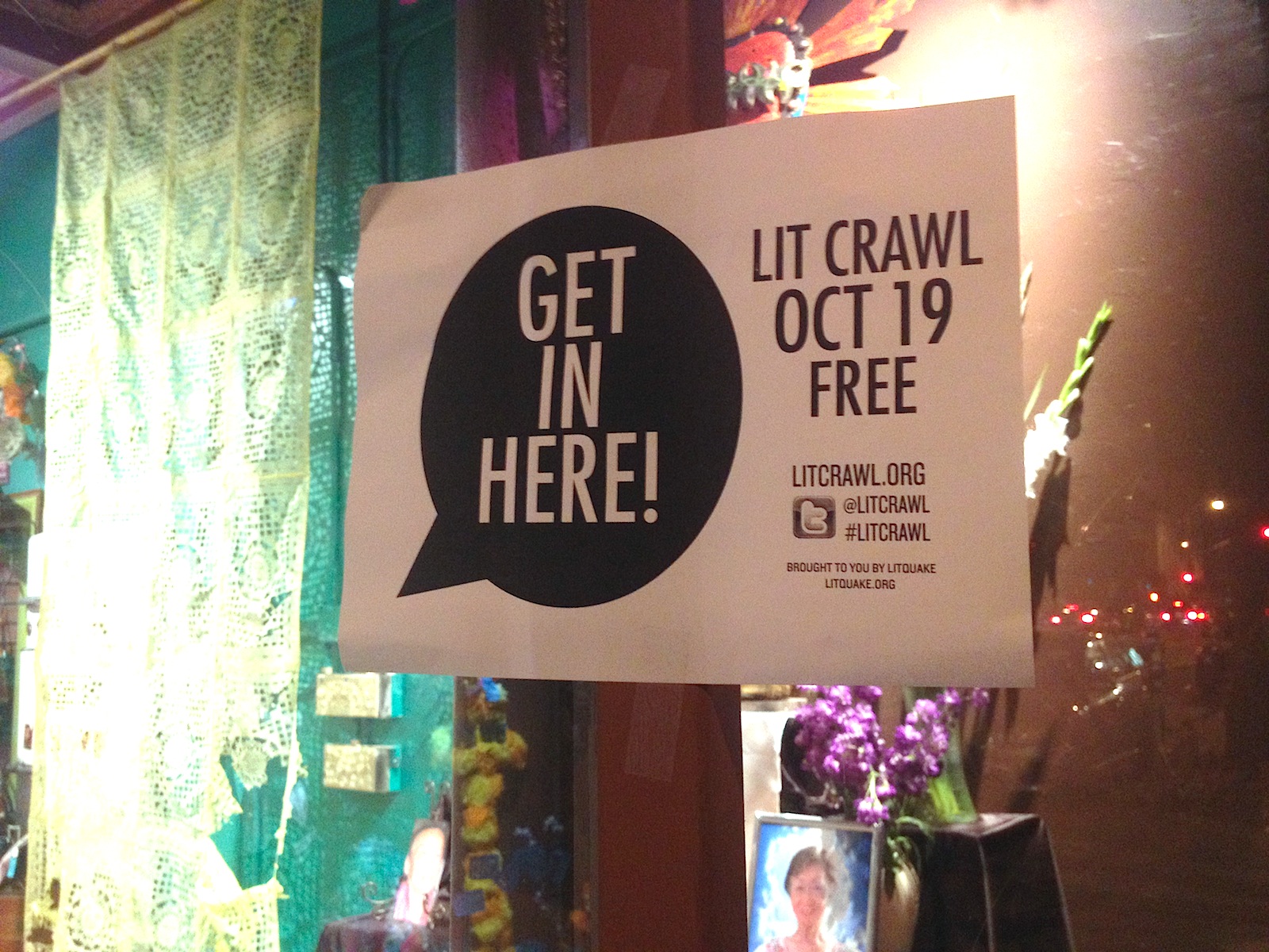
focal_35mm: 35
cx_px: 634
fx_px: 1283
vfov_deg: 40.7
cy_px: 476
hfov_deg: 52.6
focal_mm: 4.28
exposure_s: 1/20
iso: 320
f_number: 2.4
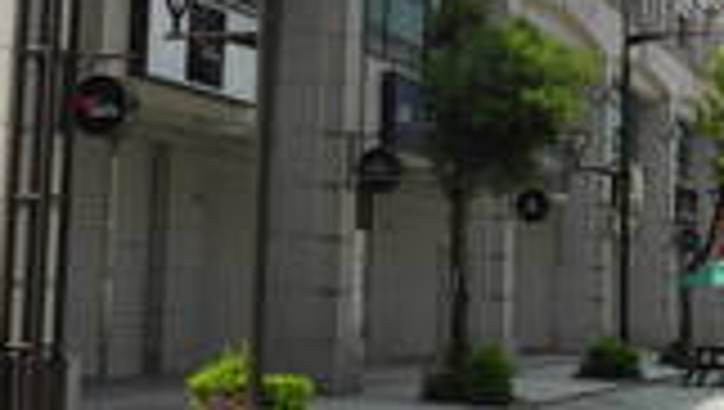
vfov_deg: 14.2
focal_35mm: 85
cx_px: 562
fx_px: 1634
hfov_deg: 24.6
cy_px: 81
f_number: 4
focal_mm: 7.4
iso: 100
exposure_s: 1/800
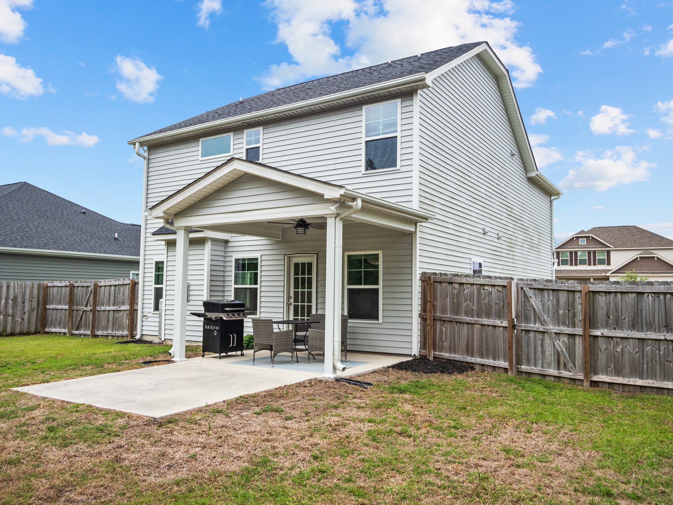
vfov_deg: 49.7
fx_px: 544
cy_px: 252
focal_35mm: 28
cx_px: 336
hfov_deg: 63.4
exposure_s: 1/640
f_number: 5.6
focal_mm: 14
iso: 200
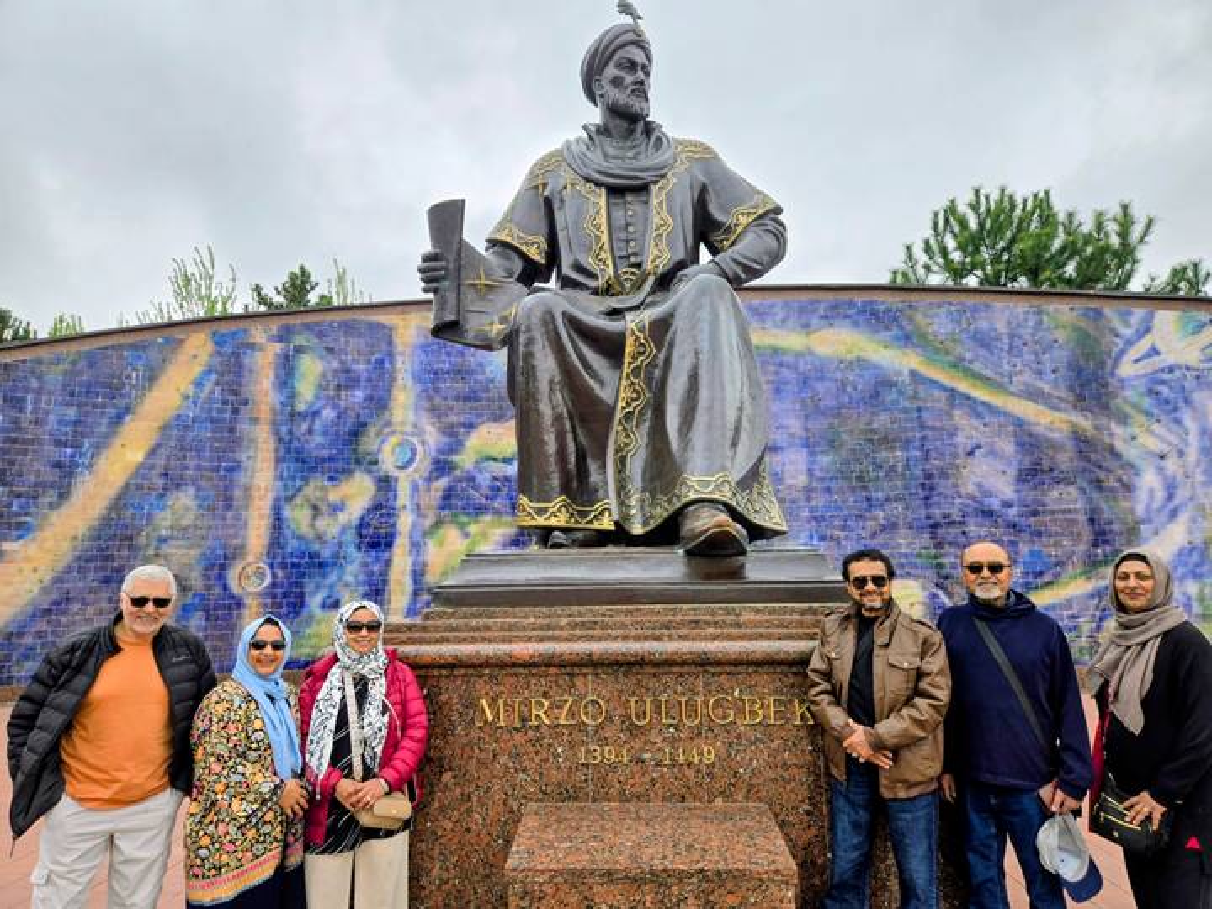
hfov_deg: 73.9
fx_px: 805
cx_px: 606
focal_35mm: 23
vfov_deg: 58.9
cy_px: 454
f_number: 1.8
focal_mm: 5.4
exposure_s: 1/1361
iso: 25
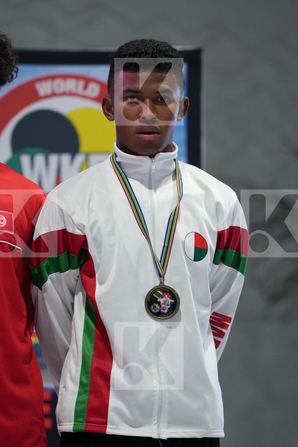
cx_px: 149
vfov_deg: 6.9
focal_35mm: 300
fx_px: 3725
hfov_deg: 4.6
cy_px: 224
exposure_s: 1/250
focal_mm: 200
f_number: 2.8
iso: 2500
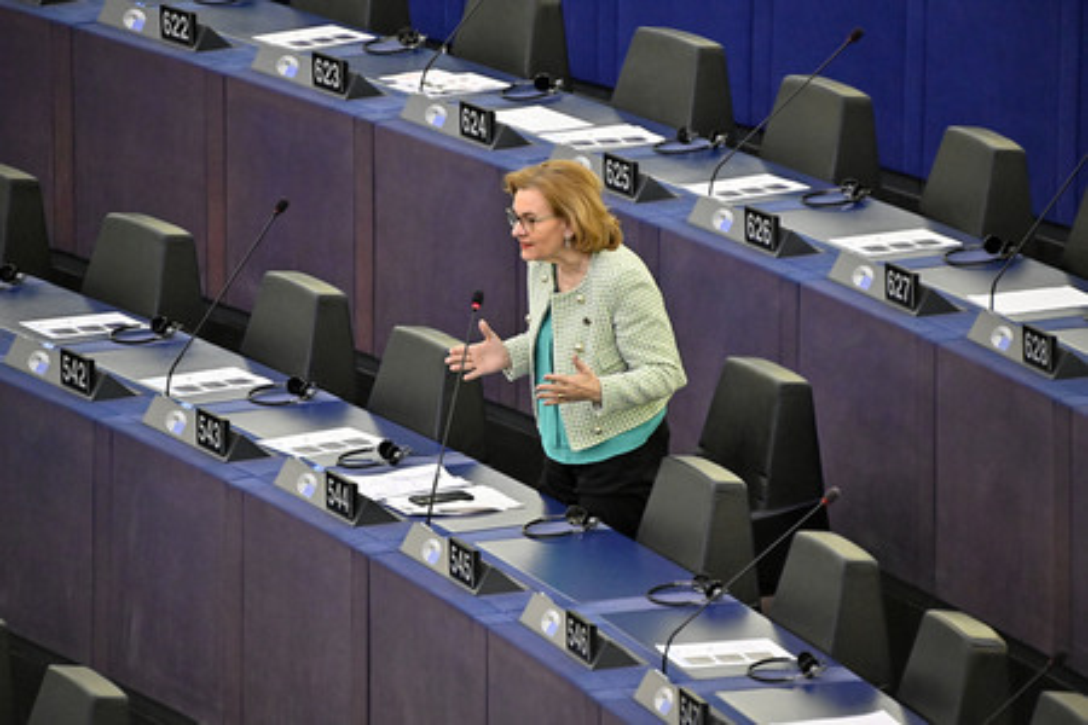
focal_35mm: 370
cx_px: 544
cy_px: 362
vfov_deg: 3.7
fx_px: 11181
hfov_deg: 5.6
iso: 6400
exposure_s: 1/500
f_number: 6.3
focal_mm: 370
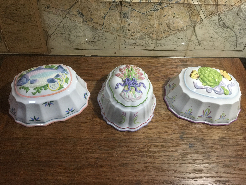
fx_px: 206
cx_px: 123
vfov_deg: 48.2
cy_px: 92
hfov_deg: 61.7
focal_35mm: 29
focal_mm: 4.15
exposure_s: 1/25
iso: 250
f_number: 2.2
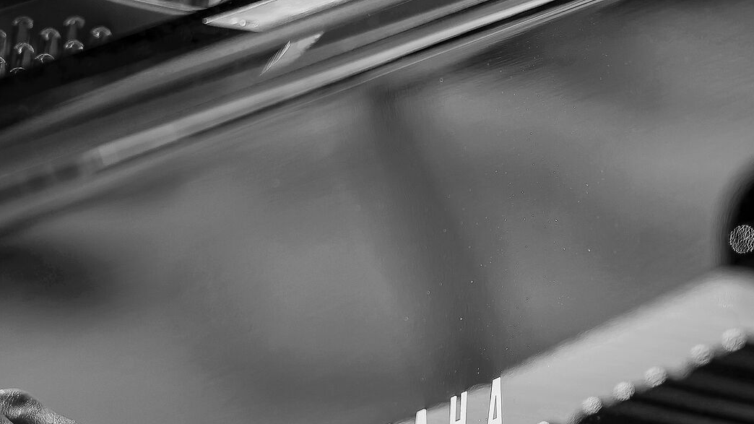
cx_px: 473
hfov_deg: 4.5
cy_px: 460
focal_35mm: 482
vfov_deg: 2.5
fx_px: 9636
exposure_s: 1/640
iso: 200
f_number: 4.5
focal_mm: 200
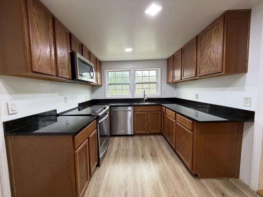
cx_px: 132
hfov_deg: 102.1
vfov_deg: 85.7
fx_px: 106
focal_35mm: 14
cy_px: 98
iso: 200
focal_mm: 2.22
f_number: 2.2
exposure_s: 1/60
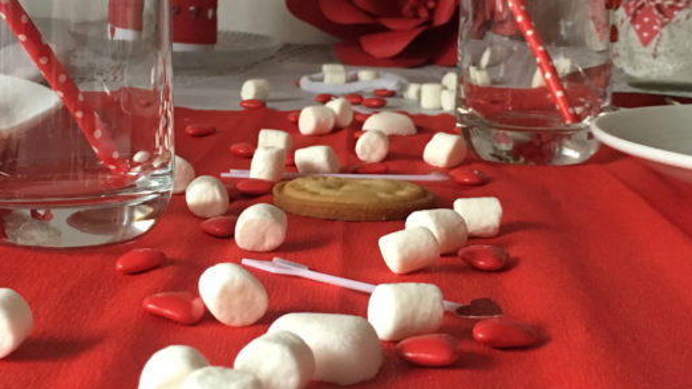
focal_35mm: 71
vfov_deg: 16.9
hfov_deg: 29.7
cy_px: 126
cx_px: 271
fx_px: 1303
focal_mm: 4.15
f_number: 2.2
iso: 200
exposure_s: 1/33
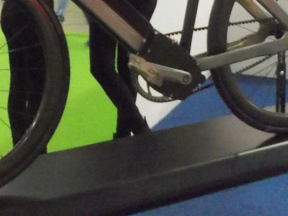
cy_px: -14
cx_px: 99
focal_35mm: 75
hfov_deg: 25.9
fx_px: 624
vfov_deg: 19.0
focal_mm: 4
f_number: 2.7
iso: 800
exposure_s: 1/60
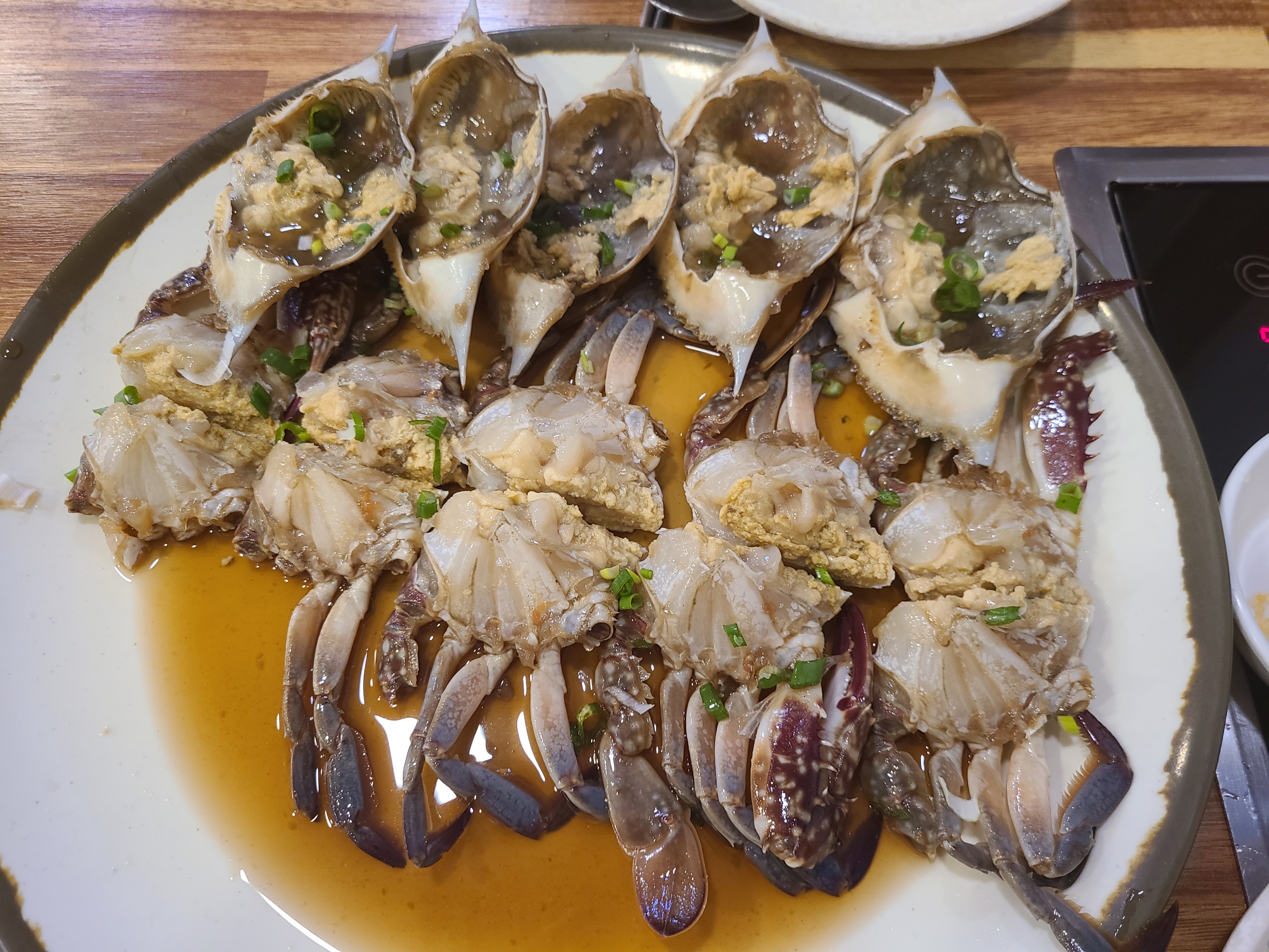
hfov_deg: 67.3
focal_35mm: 26
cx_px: 634
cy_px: 476
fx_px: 953
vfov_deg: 53.1
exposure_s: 1/40
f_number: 1.8
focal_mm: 5.4
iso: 250
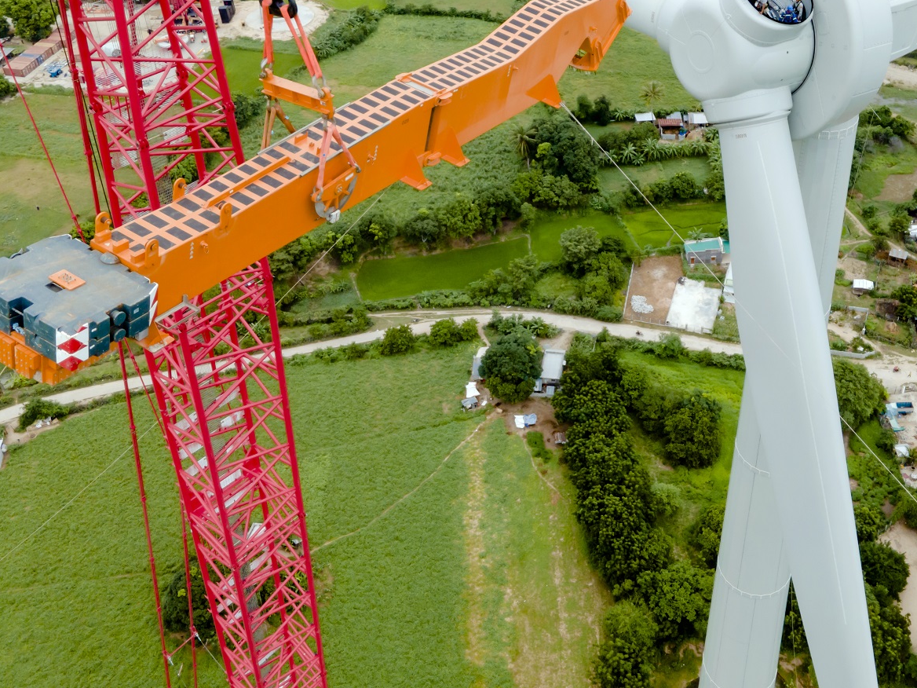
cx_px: 601
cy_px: 200
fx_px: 980
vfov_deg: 38.0
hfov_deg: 49.4
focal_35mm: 37
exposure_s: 1/80
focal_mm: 4.5
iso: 100
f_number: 2.8
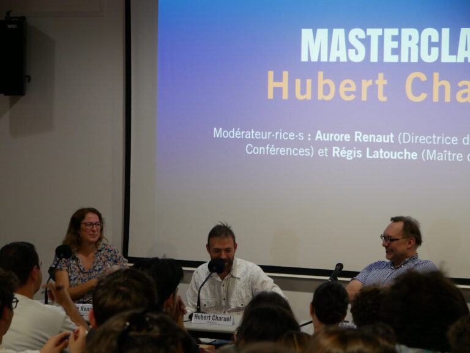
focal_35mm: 120
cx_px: 235
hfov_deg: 16.4
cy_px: 176
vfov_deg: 12.4
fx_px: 1630
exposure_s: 1/25
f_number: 5.6
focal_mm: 60
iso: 1600
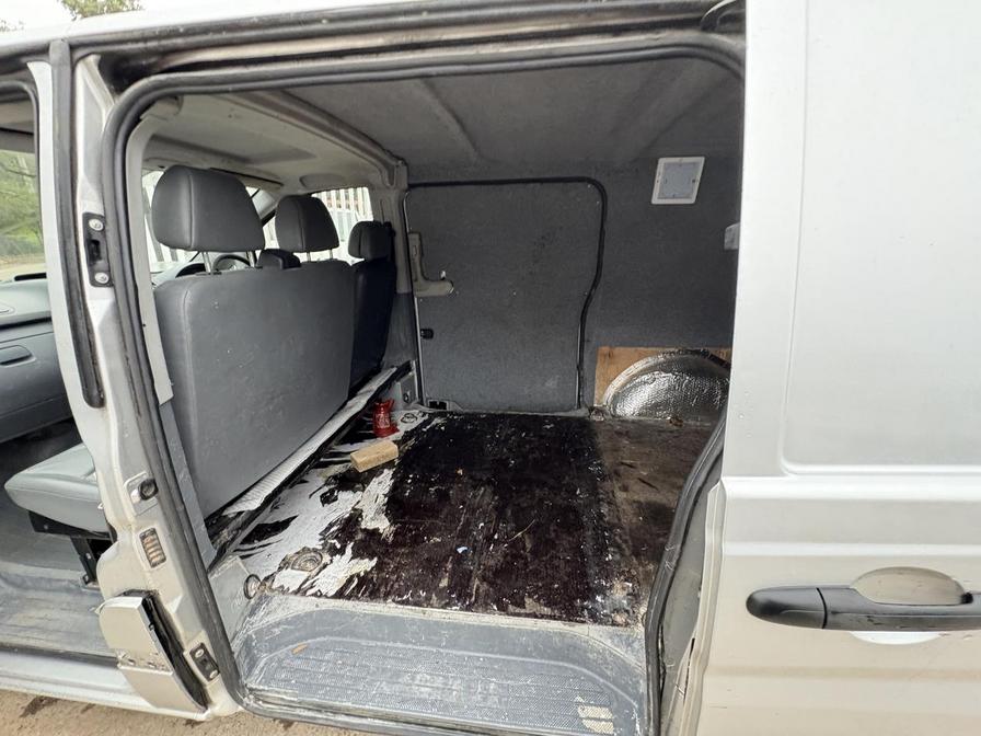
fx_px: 397
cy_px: 368
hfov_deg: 102.1
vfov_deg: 85.7
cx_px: 490
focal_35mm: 14
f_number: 2.2
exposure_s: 1/60
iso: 400
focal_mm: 2.22
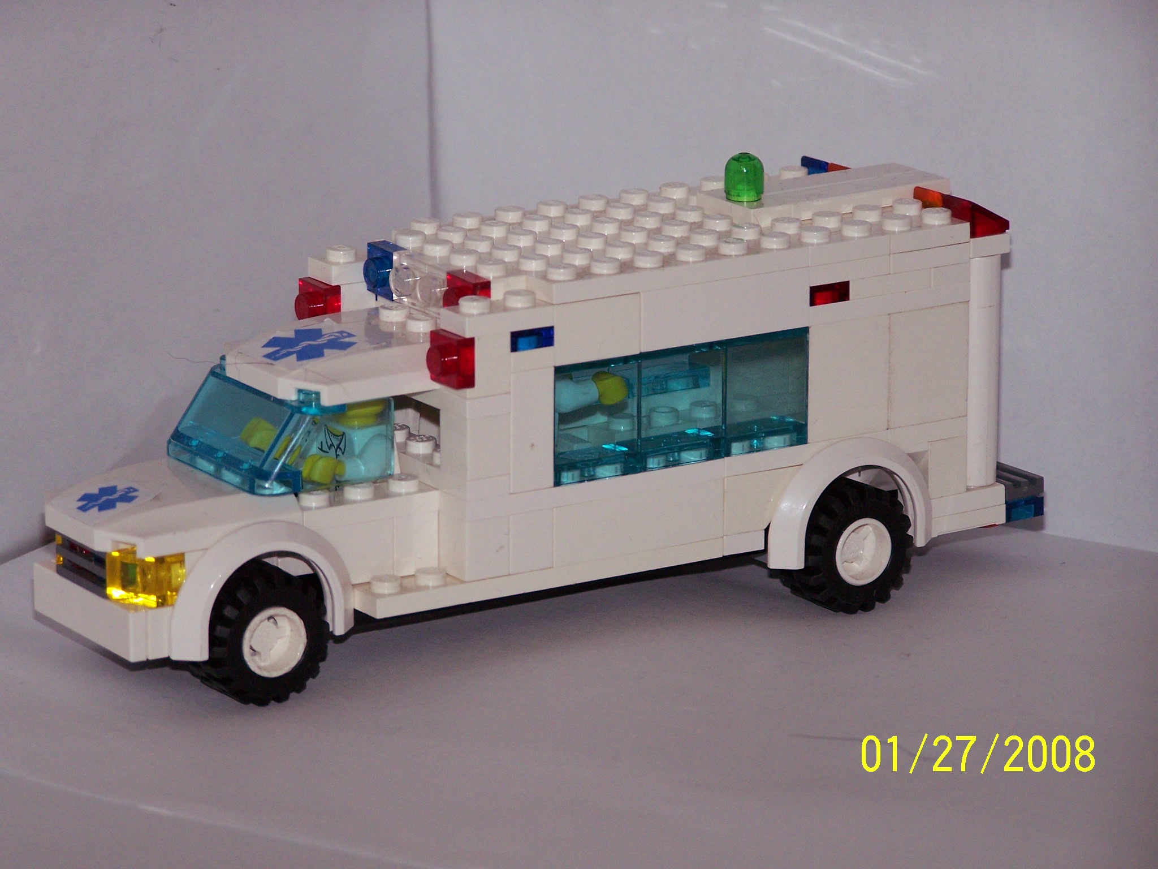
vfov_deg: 9.3
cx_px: 579
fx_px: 5319
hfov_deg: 12.4
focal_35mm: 159
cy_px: 434
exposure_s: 1/125
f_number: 3.2
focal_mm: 26.4
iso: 160
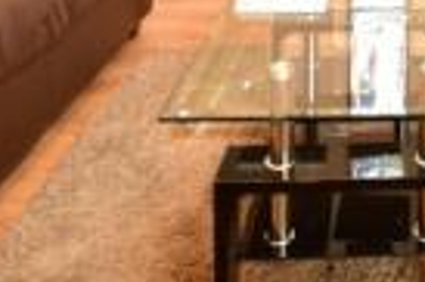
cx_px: 413
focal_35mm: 52
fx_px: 613
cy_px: -163
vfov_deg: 21.1
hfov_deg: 35.1
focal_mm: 10
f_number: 3.5
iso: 1600
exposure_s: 1/60
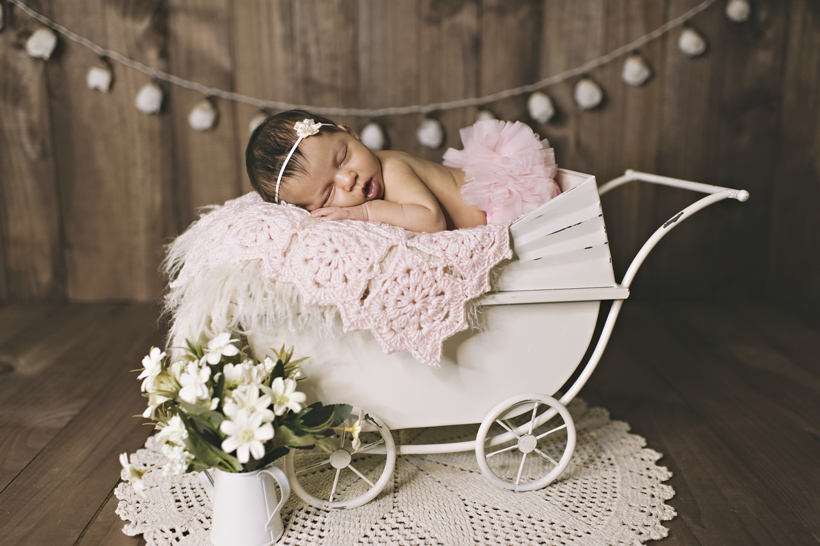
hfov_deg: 54.5
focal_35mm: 35
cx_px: 410
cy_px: 273
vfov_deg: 37.8
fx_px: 797
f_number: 2.2
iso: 320
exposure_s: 1/125
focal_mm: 35
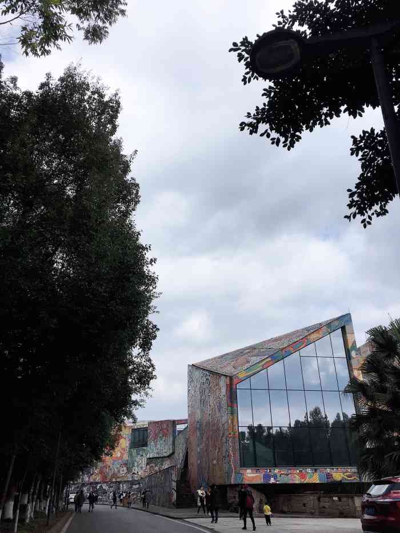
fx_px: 447
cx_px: 200
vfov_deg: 61.7
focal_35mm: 29
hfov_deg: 48.2
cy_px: 266
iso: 25
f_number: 2.2
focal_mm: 4.15
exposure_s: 1/1709
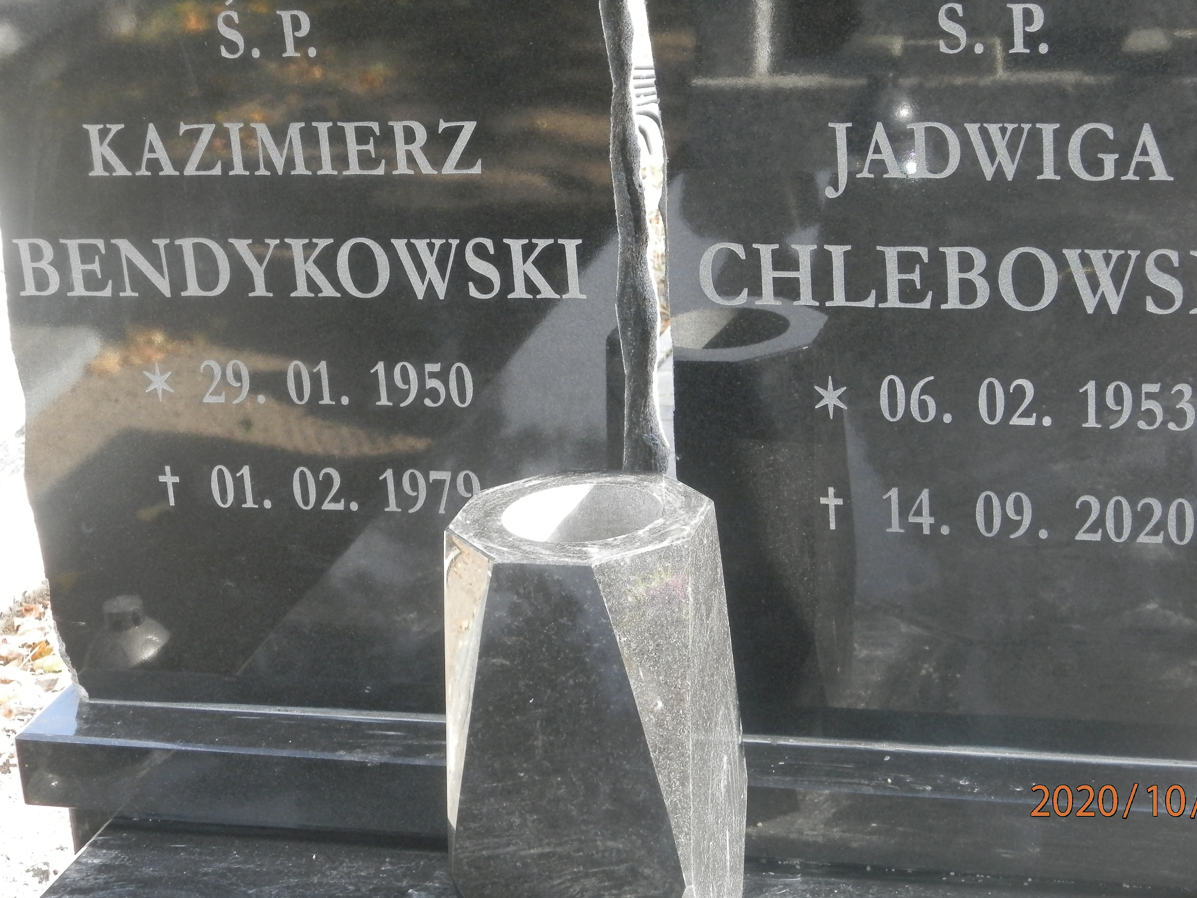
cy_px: 375
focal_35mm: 82
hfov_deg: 23.8
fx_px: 2836
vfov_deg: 18.0
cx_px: 619
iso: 200
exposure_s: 1/60
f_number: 4
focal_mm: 12.2
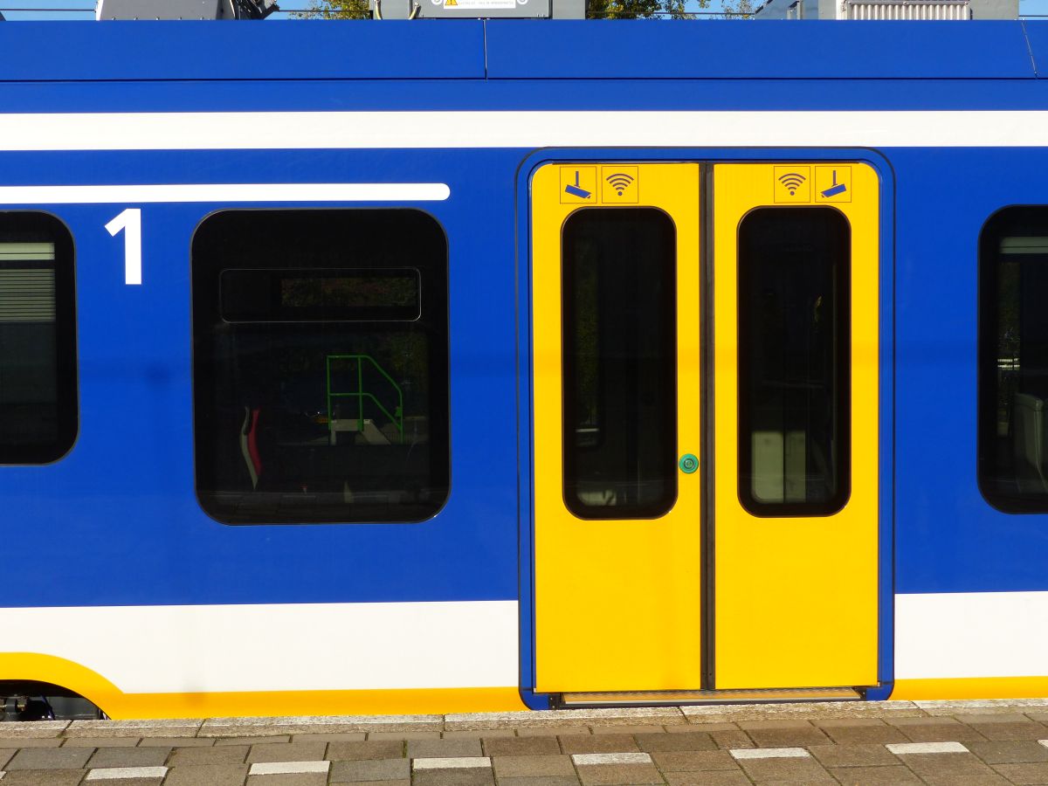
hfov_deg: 34.3
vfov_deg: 26.1
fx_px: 1695
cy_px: 393
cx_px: 524
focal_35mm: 56
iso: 100
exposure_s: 1/1300
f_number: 4
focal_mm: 10.1
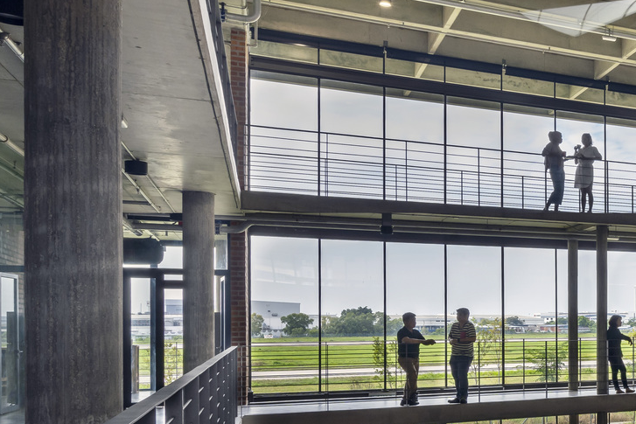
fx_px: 802
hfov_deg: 34.6
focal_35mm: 45
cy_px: 404
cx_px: 761
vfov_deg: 28.2
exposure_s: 1/10
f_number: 13
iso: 200
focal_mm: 16.5
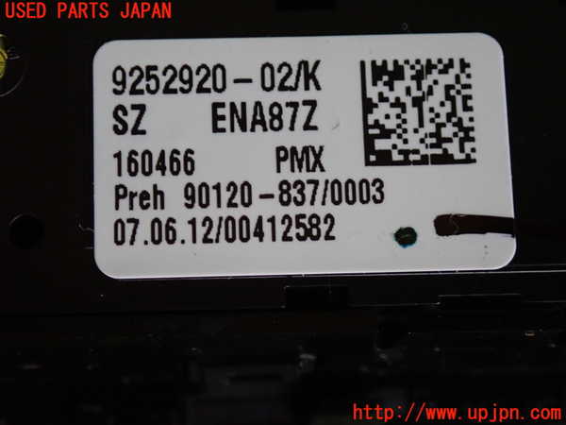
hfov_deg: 20.9
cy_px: 212
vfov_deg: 15.7
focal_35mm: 94
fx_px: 1537
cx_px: 283
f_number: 4.7
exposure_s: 1/60
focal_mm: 16.79
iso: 800
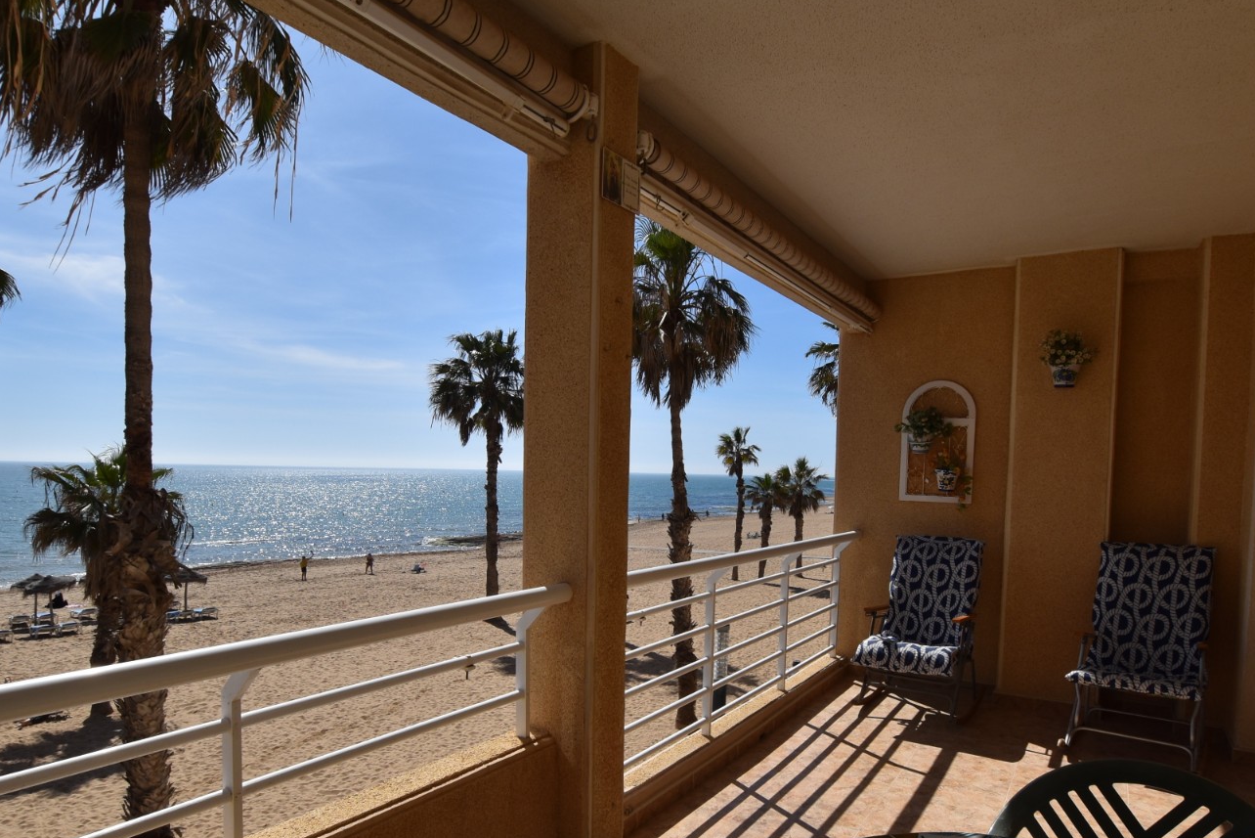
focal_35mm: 21
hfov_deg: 81.2
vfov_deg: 58.8
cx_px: 642
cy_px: 520
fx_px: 732
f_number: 9
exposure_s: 1/1000
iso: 200
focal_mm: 10
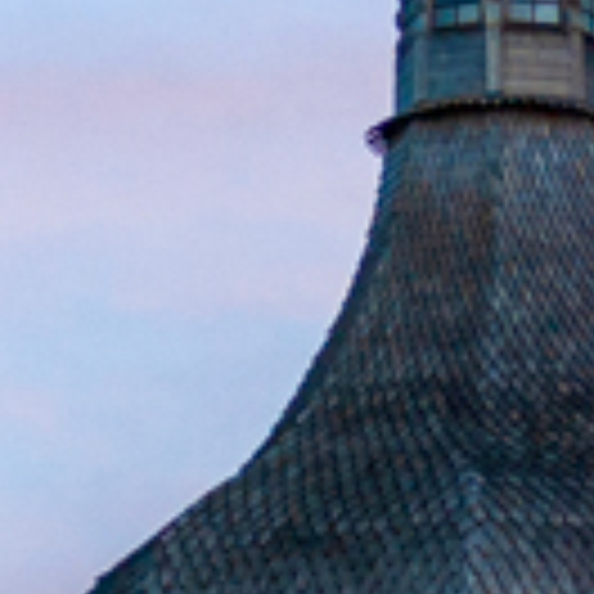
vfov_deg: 4.9
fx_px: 6967
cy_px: 785
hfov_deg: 4.9
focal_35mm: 359
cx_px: 500
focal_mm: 31
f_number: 4
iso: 250
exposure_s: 1/100
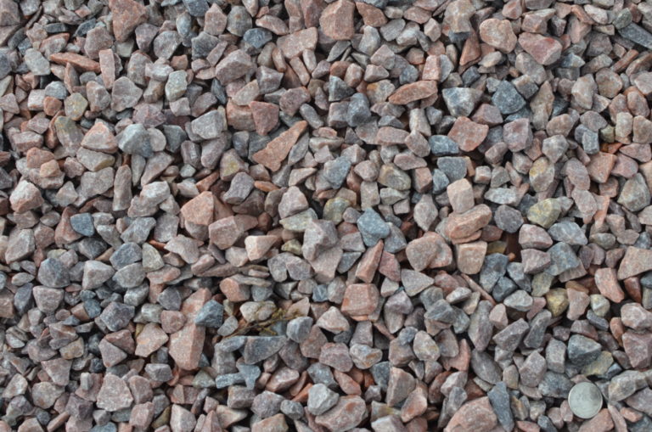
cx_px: 326
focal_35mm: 52
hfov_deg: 37.9
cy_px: 216
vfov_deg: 25.7
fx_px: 949
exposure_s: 1/200
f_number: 7.1
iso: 200
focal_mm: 35
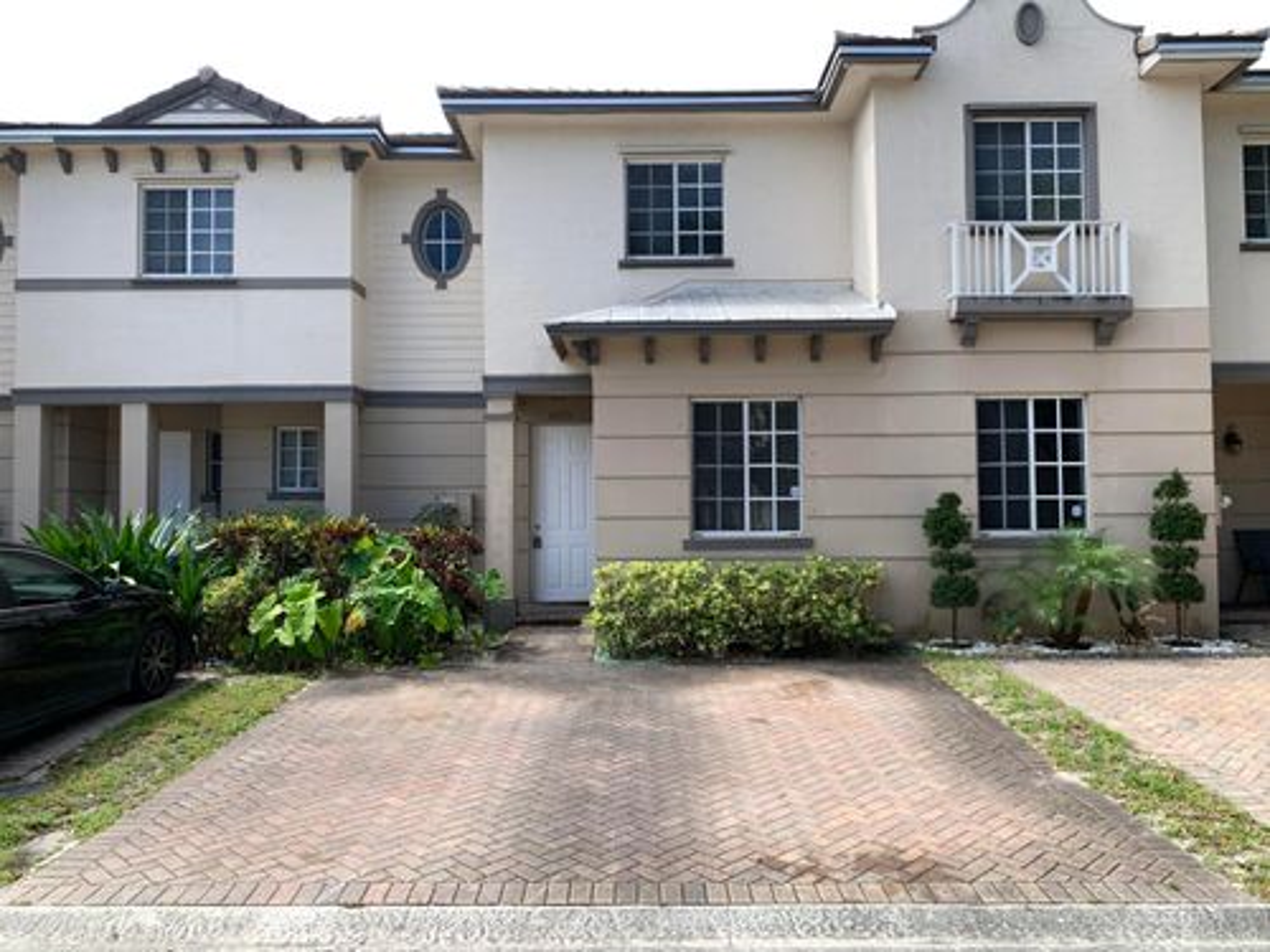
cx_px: 635
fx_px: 954
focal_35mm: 26
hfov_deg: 67.3
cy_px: 476
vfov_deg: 53.1
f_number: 1.8
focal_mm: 4.25
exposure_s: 1/1124
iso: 25
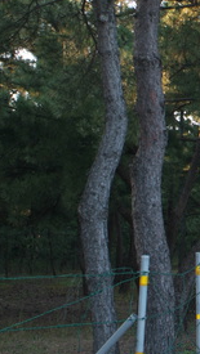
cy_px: 189
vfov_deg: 26.5
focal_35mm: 80
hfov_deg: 13.7
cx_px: 343
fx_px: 753
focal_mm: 20
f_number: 4.8
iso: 100
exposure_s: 1/30
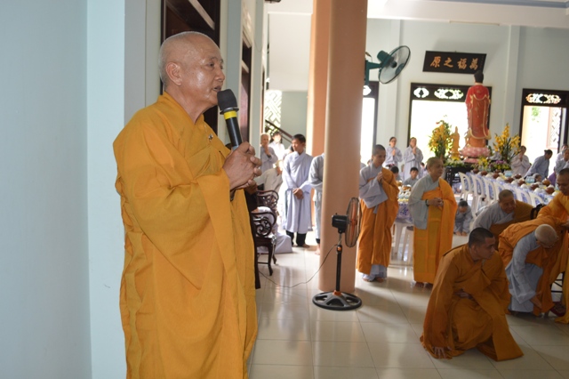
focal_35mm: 33
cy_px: 190
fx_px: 521
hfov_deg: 57.2
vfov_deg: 39.9
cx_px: 284
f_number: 3.8
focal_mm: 22
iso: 400
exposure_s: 1/60
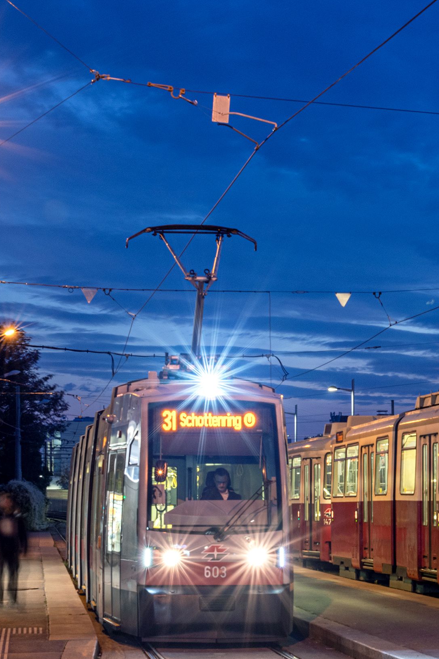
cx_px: 351
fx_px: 1957
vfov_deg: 19.0
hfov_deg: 12.7
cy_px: 436
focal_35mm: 107
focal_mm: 50
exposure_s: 4
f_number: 13
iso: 100
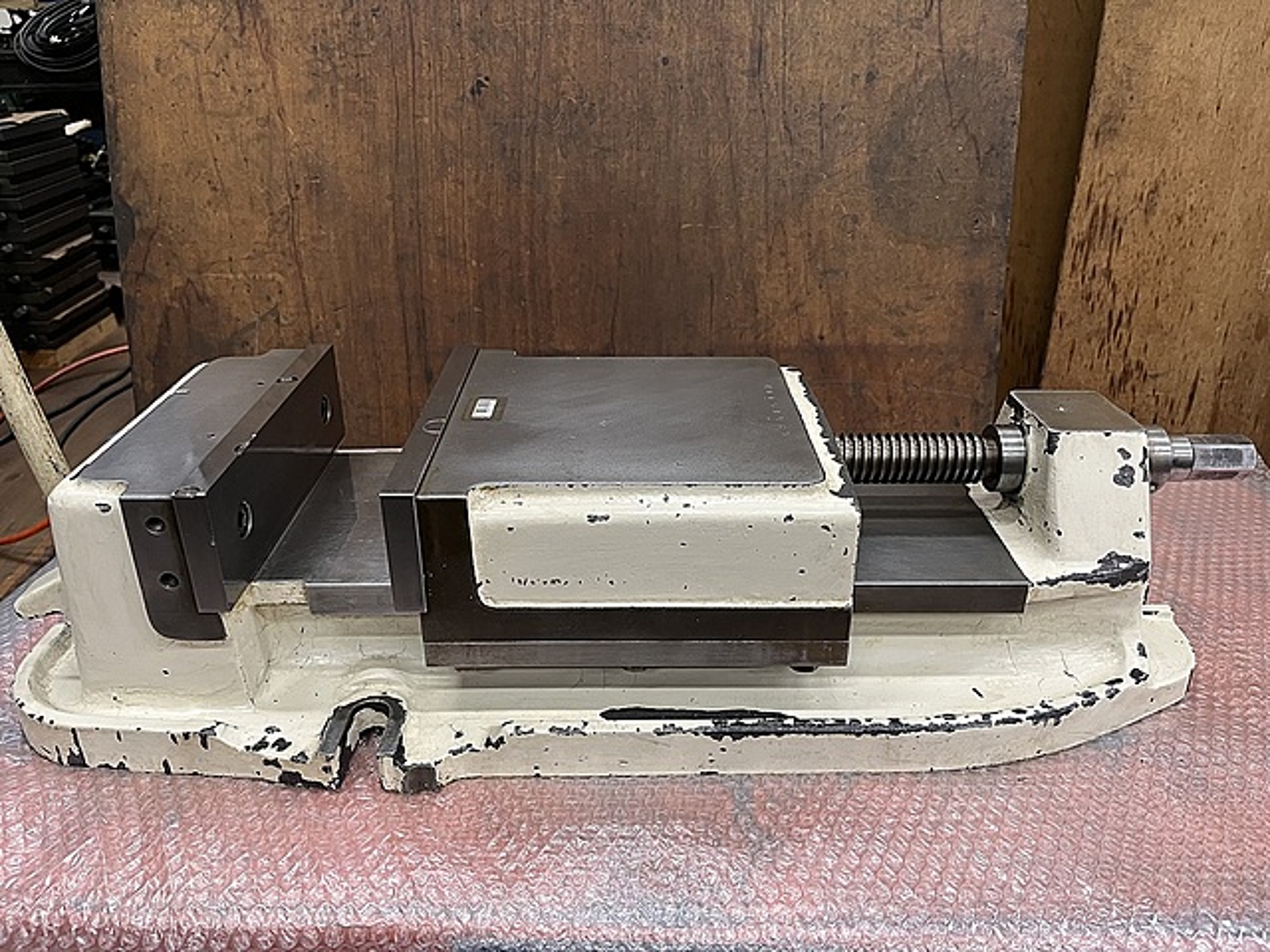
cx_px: 635
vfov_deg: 53.1
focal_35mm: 26
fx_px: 954
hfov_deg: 67.3
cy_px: 476
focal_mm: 5.1
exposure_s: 1/50
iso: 160
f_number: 1.6
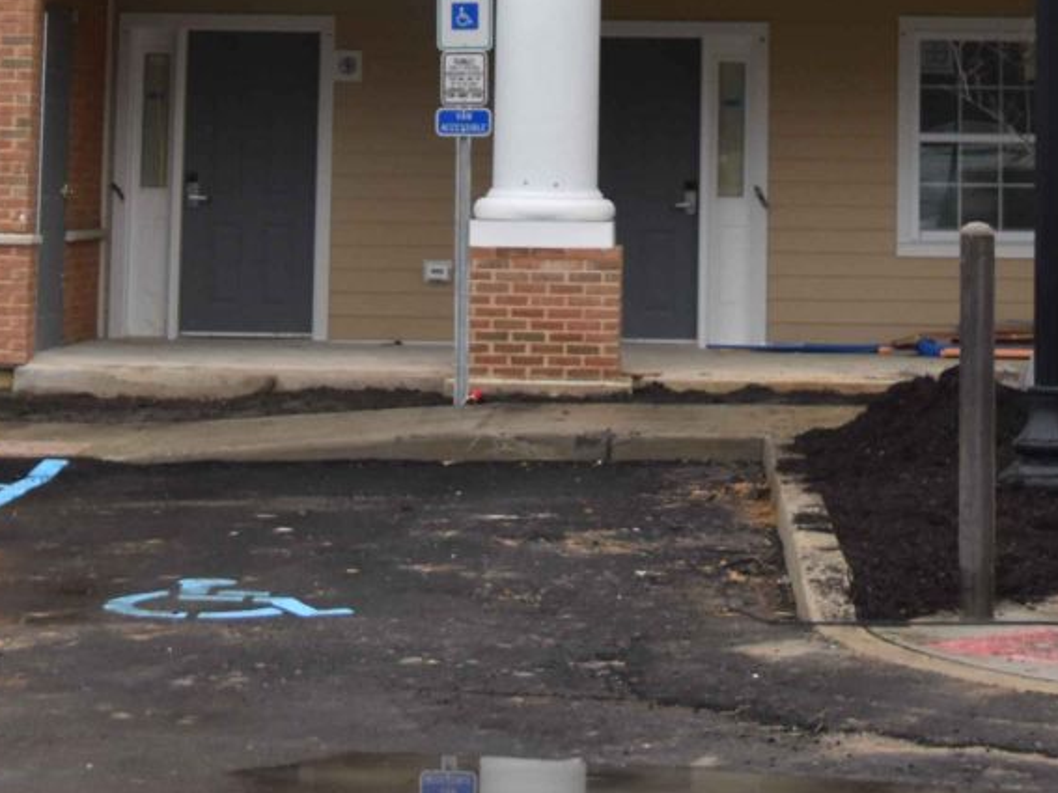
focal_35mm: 112
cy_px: -378
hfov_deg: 17.5
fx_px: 3422
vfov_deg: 12.6
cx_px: 705
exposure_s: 1/320
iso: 500
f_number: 9
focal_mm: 22
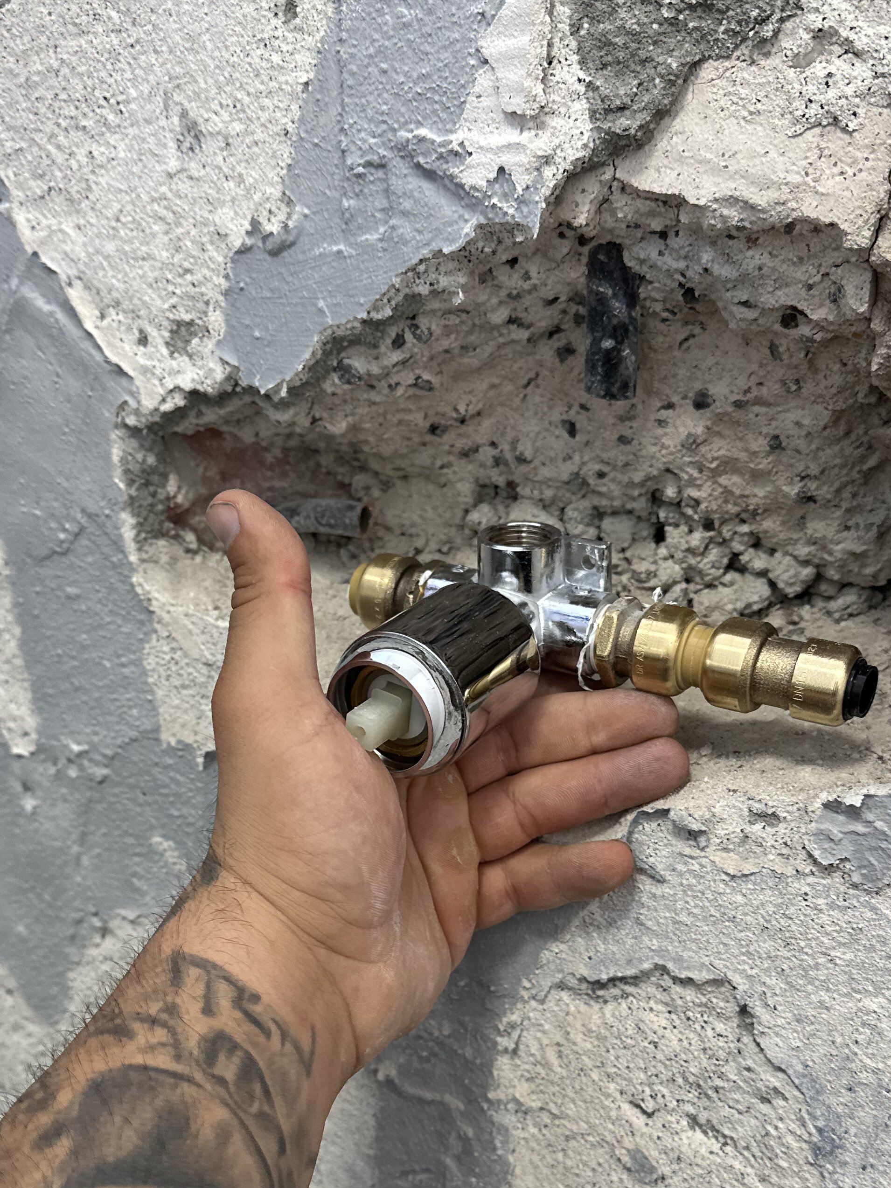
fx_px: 1304
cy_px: 761
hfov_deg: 37.7
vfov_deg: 48.4
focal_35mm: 38
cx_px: 444
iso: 160
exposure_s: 1/121
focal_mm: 6.86
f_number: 1.78
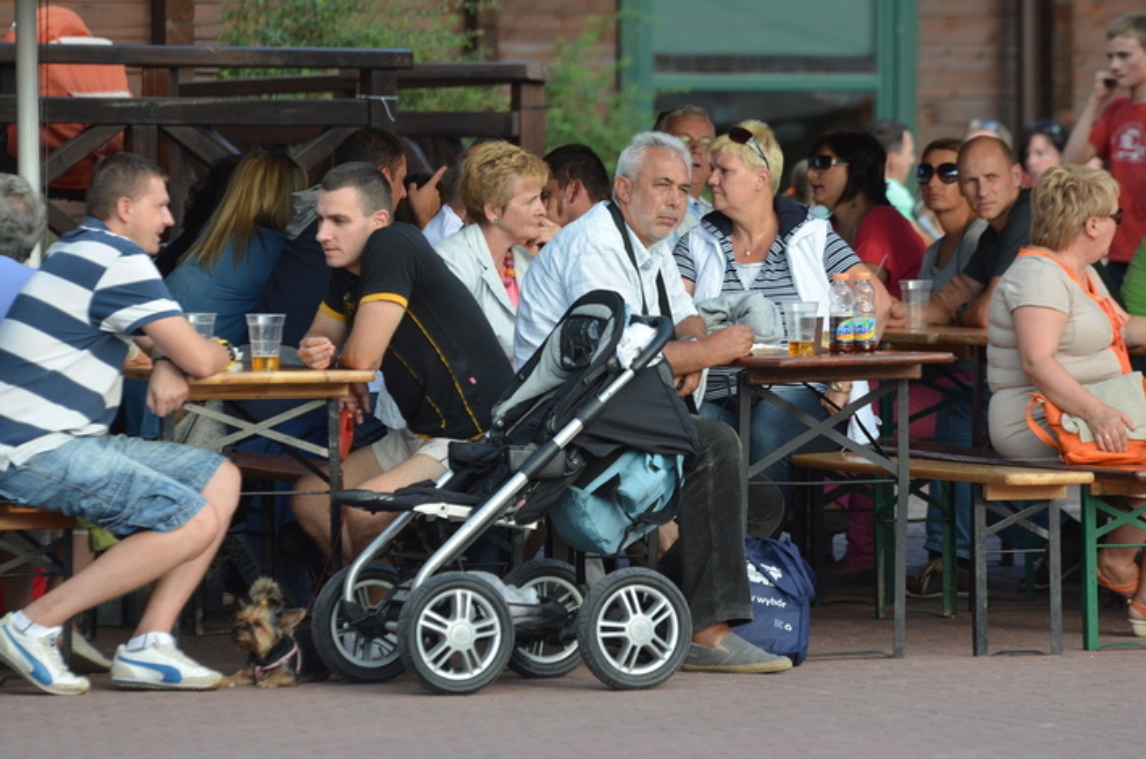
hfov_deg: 6.9
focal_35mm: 300
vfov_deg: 4.6
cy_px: 380
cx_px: 573
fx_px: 9529
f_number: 4.5
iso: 800
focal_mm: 200
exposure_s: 1/1250
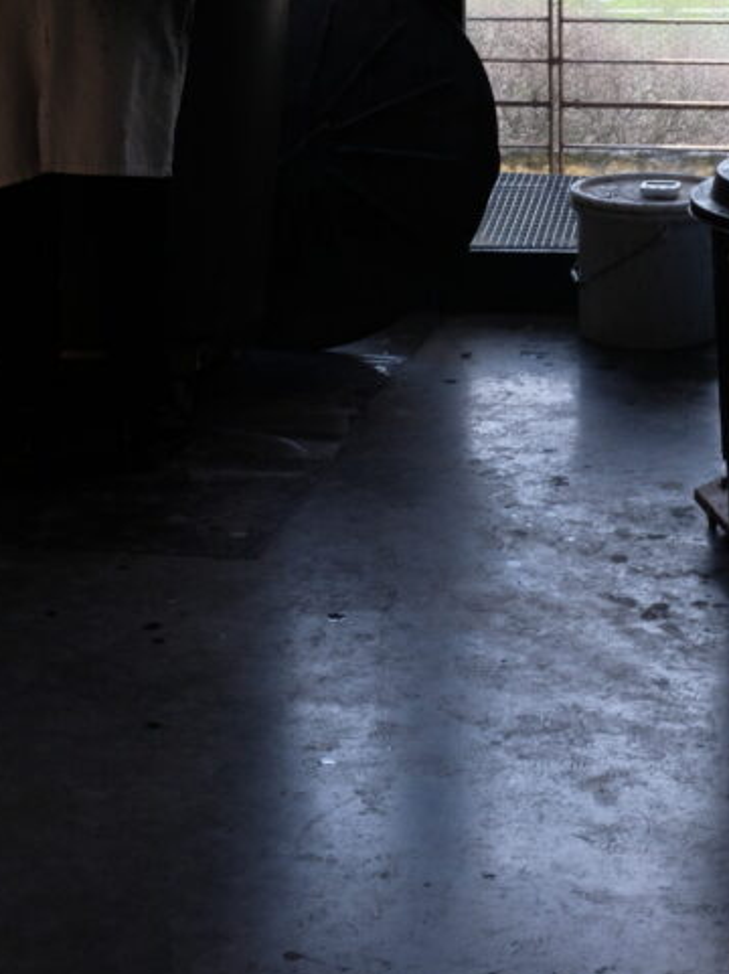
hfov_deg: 17.4
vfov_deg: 22.8
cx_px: 548
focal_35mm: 84
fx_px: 2362
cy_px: 111
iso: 640
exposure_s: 1/60
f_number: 16
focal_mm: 27
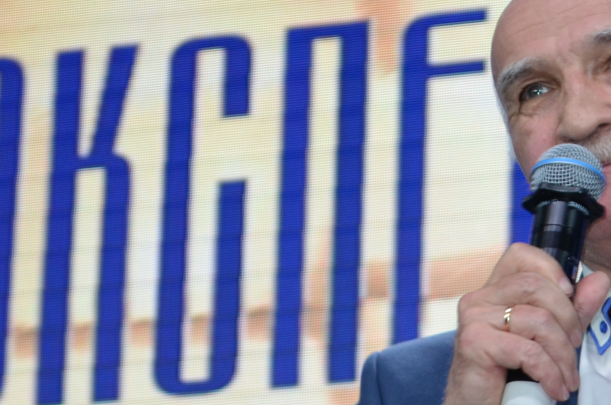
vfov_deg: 5.5
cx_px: 738
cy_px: 296
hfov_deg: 8.2
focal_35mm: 251
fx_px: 4243
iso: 450
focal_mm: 55
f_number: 5.6
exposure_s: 1/60
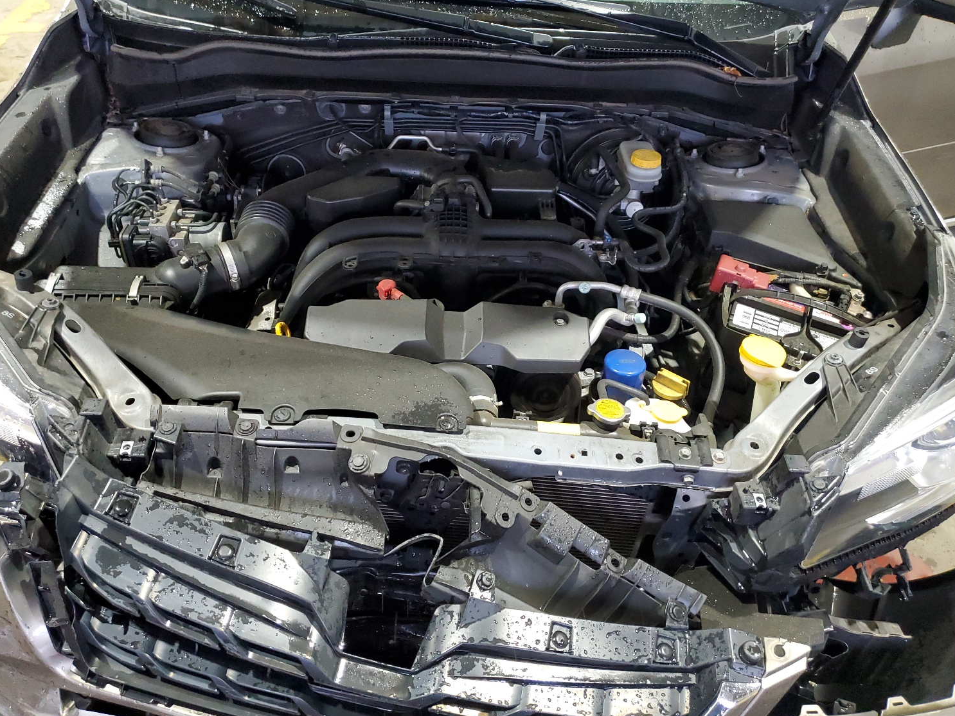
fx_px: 772
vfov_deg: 49.7
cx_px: 450
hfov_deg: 63.4
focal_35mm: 28
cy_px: 333
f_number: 1.5
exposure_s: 1/60.2
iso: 334
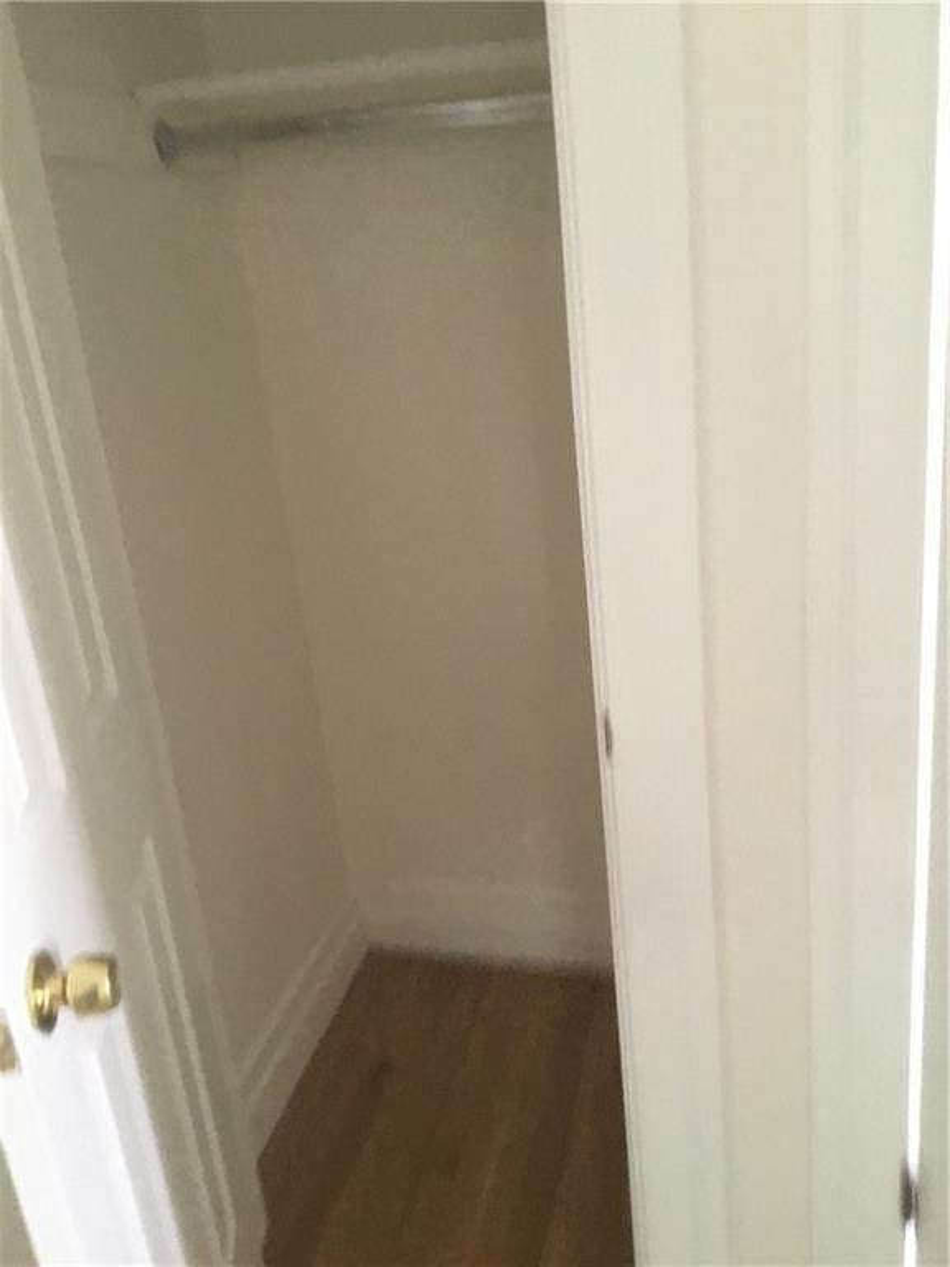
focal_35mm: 31
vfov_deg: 58.4
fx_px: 1134
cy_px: 634
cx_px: 475
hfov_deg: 45.4
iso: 320
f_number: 2.4
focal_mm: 3.3
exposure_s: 1/15
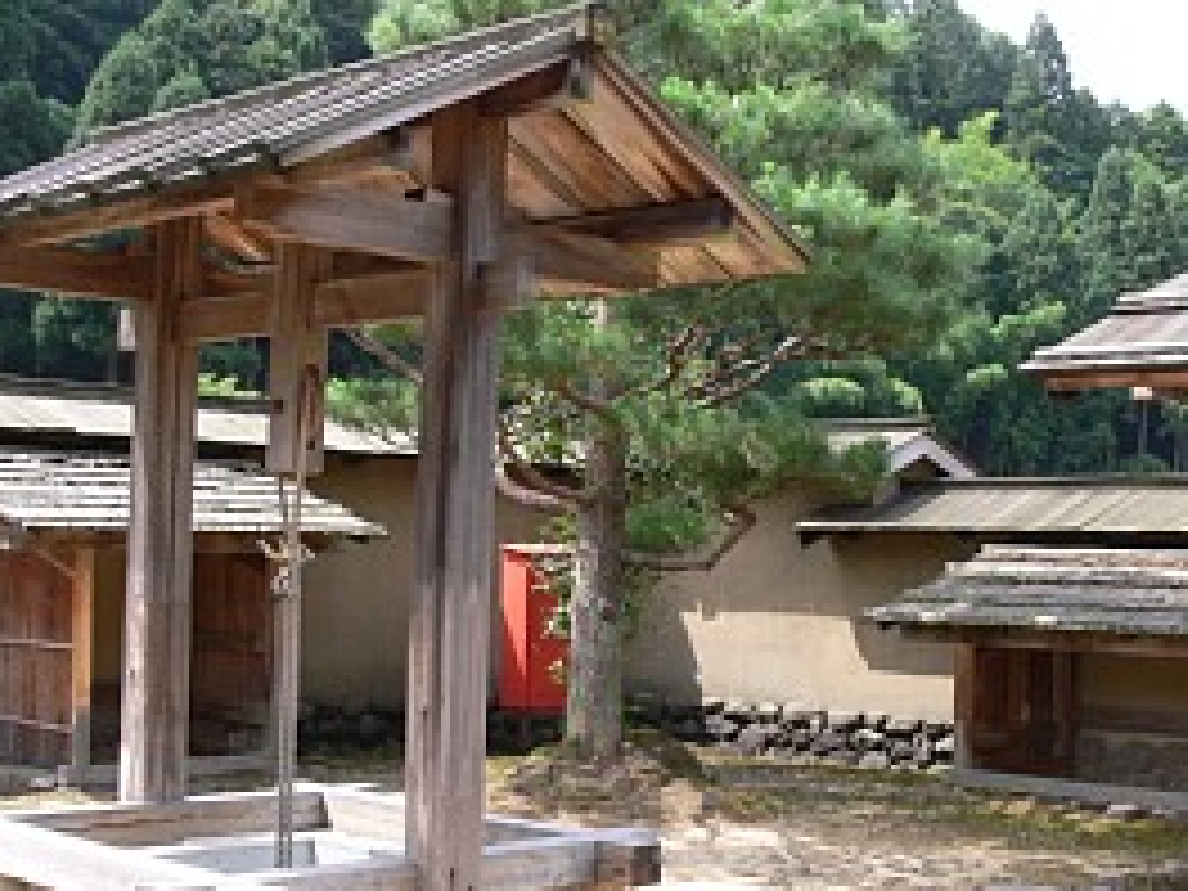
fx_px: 1819
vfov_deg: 27.5
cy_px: 486
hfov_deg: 36.1
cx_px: 666
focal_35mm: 53
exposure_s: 1/100
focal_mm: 7.4
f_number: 5
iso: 80
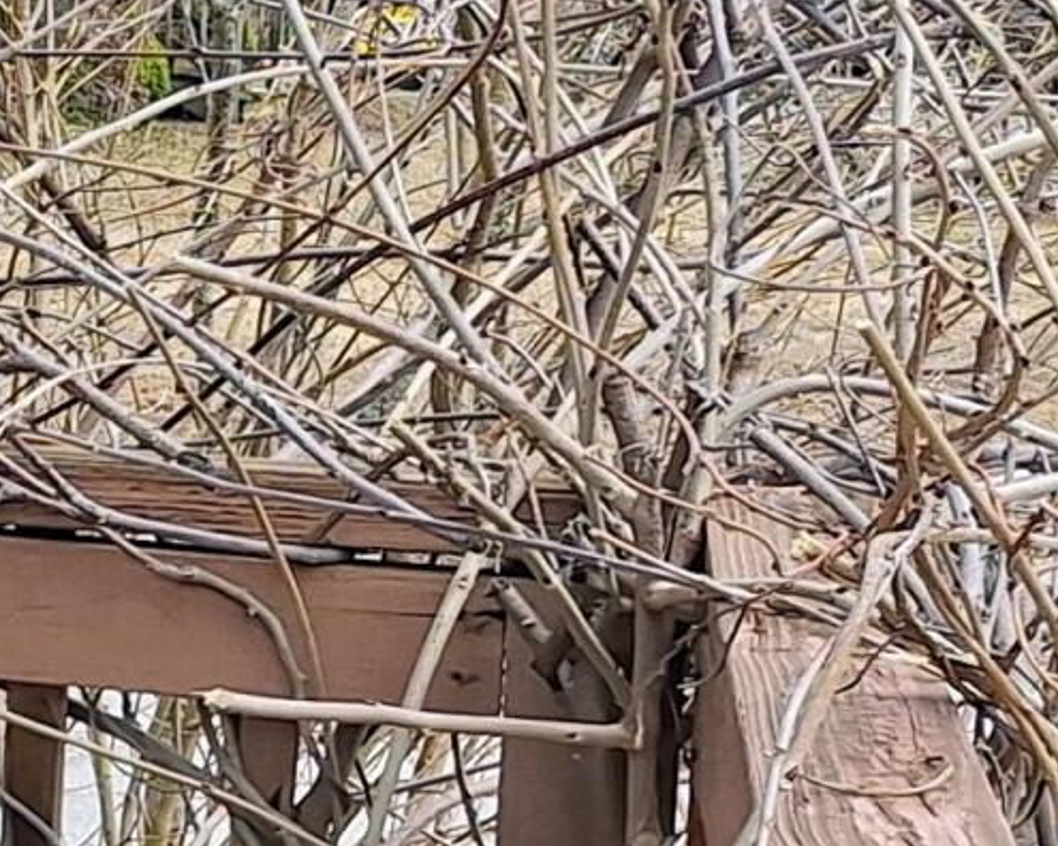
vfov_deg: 11.3
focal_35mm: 136
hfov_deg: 10.7
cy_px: 244
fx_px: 4259
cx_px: -1900
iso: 40
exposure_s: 1/1629
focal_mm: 5.54
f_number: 1.8
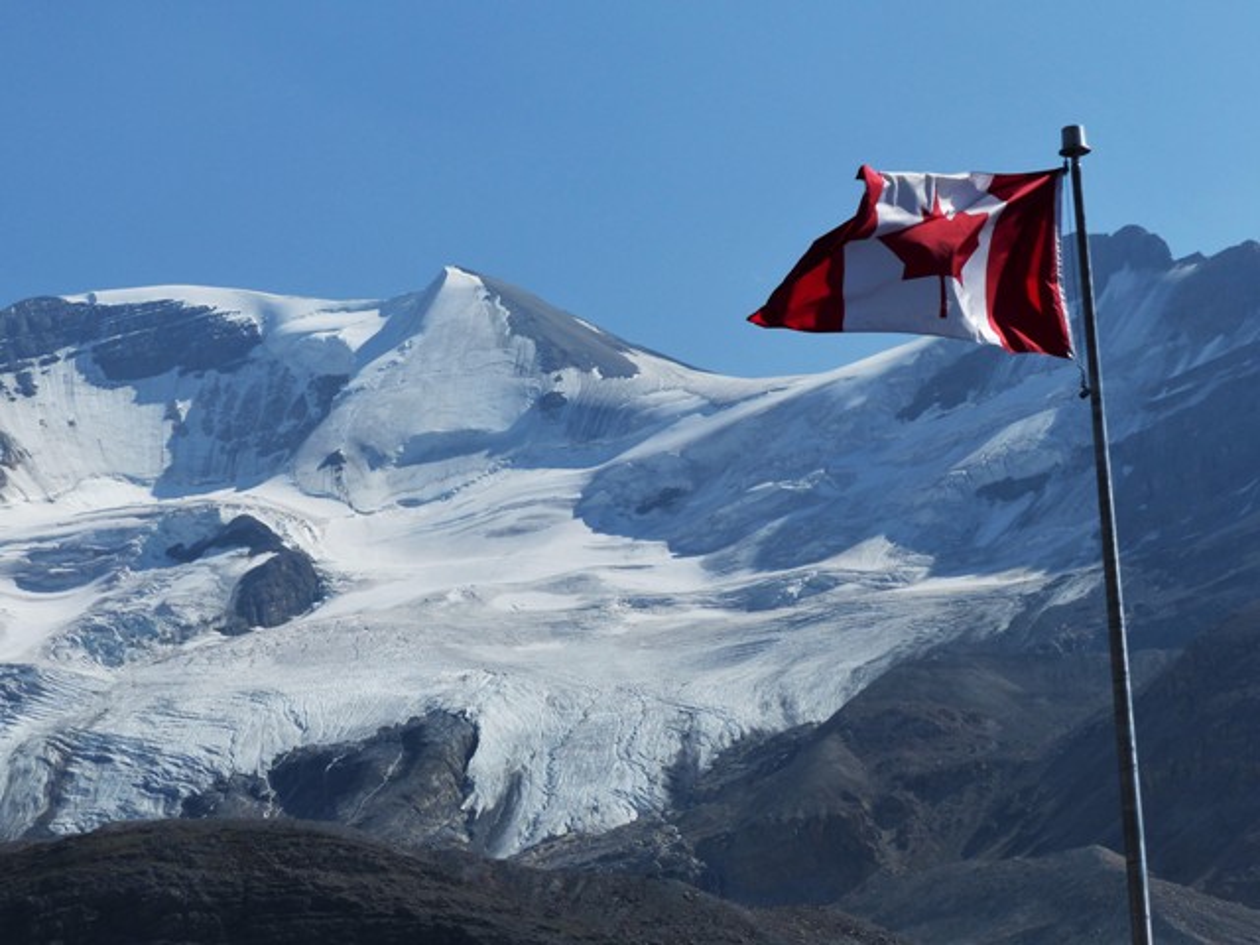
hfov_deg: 18.9
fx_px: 3786
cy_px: 472
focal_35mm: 104
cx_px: 630
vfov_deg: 14.2
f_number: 5
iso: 100
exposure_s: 1/1600
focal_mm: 18.7
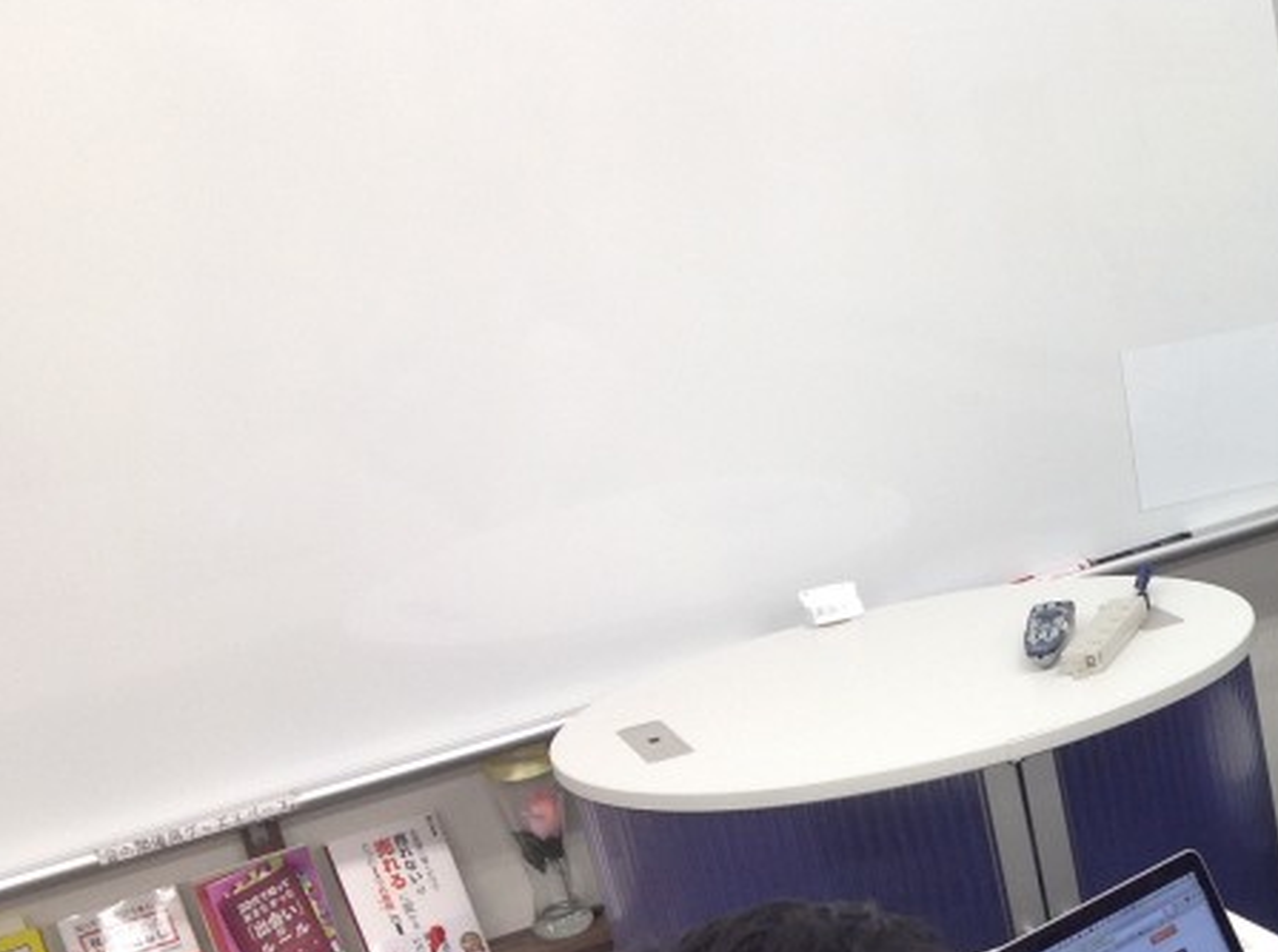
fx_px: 2947
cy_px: 932
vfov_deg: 18.0
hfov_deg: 23.2
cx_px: 1366
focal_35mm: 80
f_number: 2.4
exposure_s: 1/24
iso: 64
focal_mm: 4.28
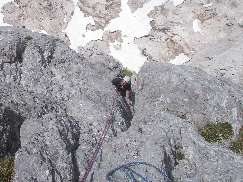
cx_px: 110
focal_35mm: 46
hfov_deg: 41.2
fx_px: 323
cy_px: 77
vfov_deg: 31.5
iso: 50
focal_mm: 7.7
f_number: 7.1
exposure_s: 1/400
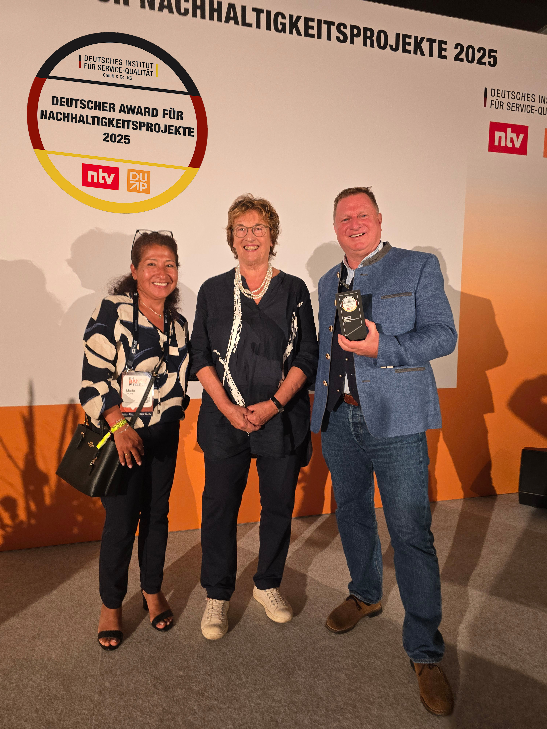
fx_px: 485
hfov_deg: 58.9
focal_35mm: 23
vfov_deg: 73.9
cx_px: 274
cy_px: 364
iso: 320
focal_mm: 6.3
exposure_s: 1/32.6
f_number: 1.7
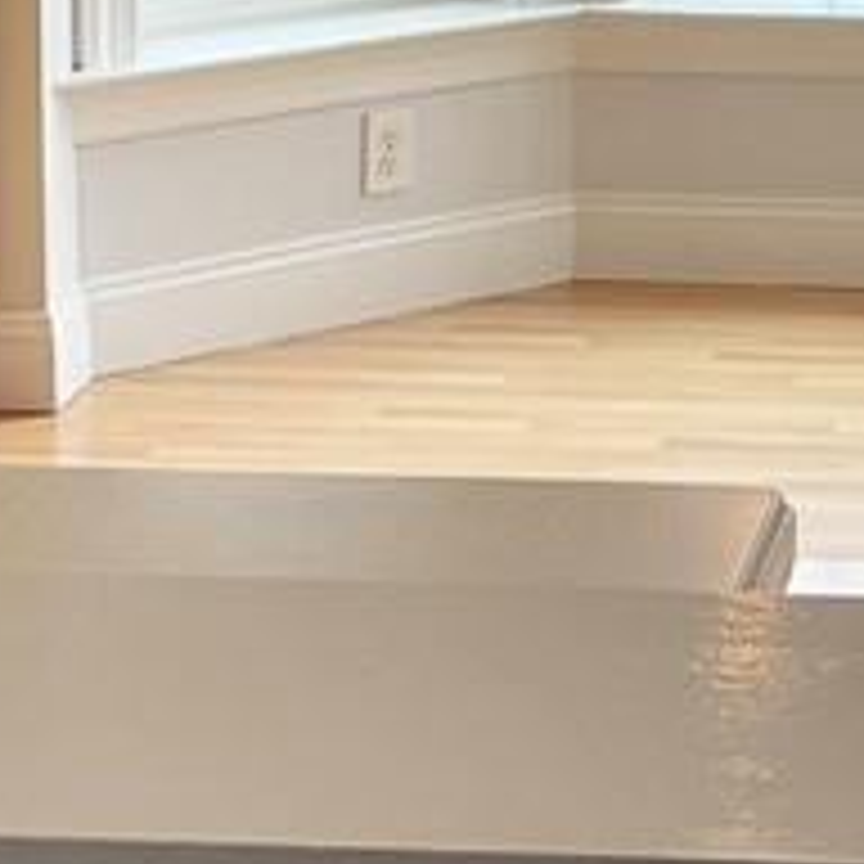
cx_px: 936
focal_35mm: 137
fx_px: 3869
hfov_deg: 12.5
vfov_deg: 12.2
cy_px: -396
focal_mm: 3
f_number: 1.8
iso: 20
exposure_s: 1/120
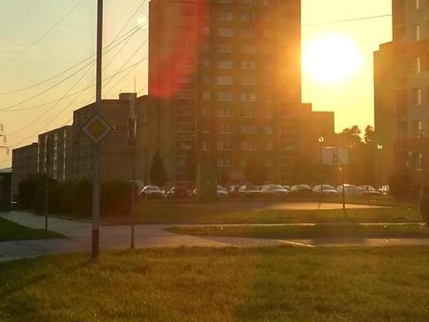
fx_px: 1153
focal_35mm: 93
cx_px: 249
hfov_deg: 21.1
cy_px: 56
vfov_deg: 15.8
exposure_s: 1/2219
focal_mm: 4.12
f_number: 2
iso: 101
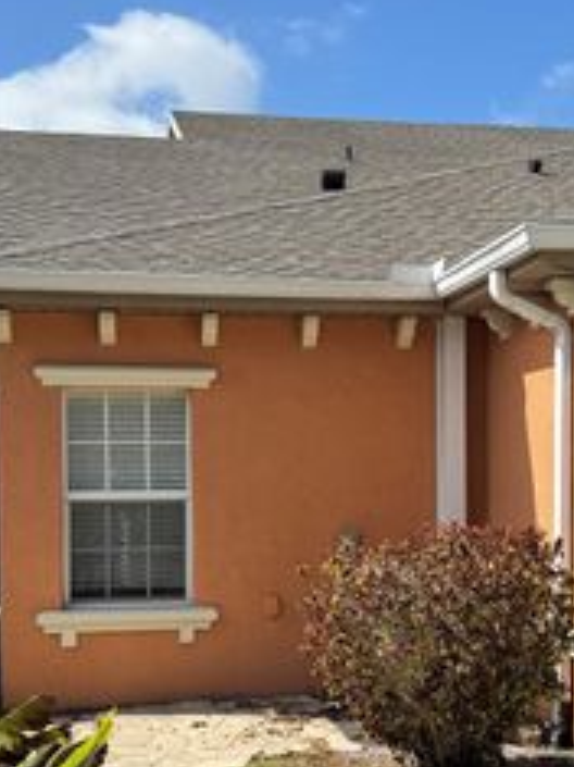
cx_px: 310
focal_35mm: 51
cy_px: 494
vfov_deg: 37.2
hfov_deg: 28.5
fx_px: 1129
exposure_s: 1/2415
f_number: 1.78
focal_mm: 6.76
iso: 80
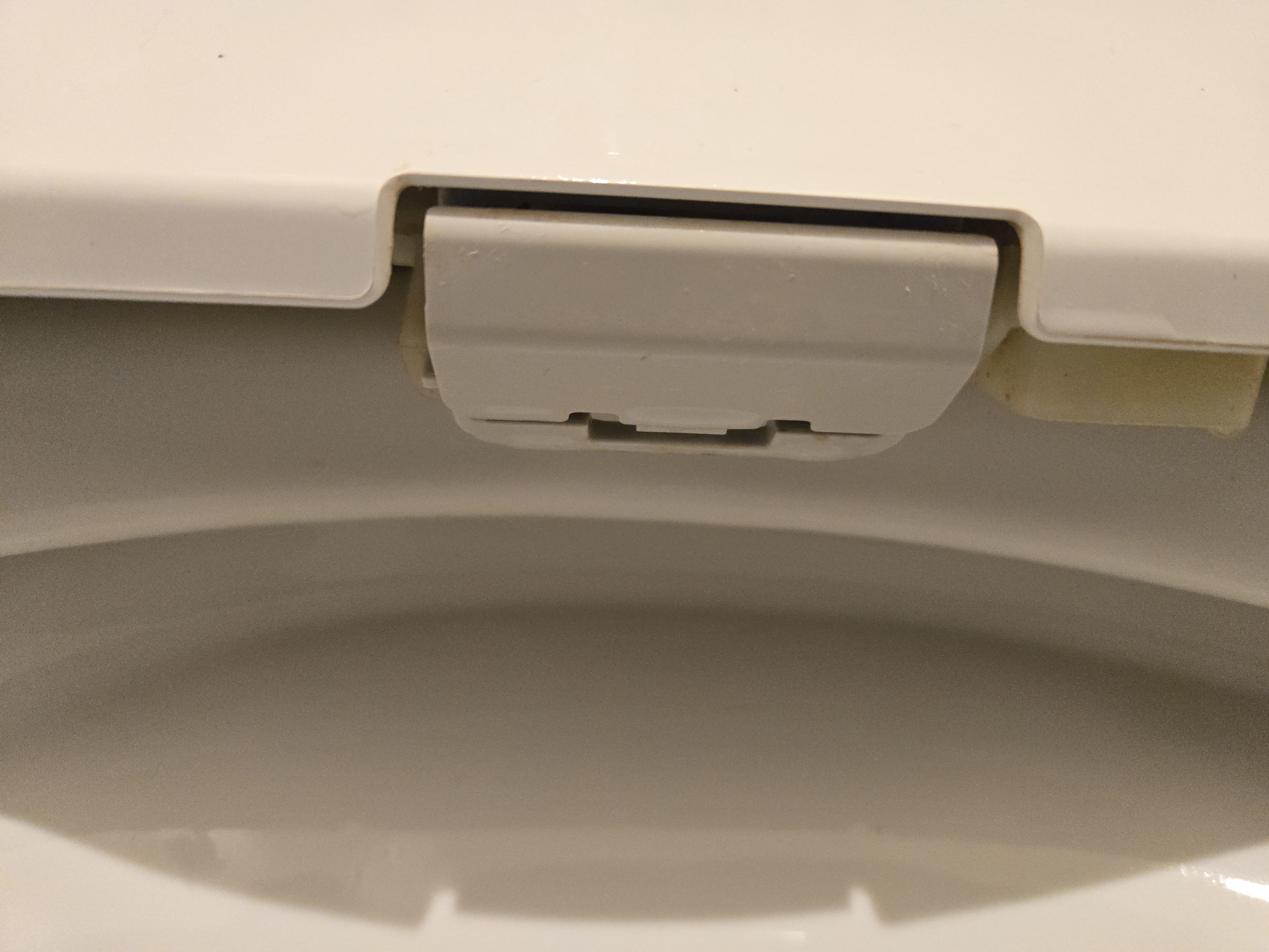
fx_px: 843
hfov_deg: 73.9
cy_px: 476
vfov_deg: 58.9
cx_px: 634
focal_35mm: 23
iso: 1250
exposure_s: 1/100
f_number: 1.8
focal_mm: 5.4
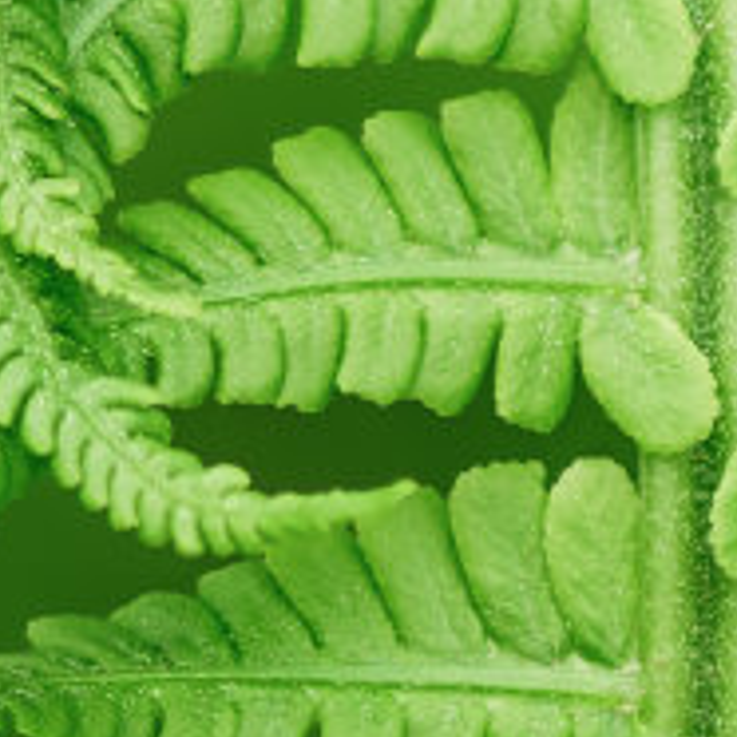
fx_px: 27668
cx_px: 995
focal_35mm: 1149
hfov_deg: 1.5
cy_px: -430
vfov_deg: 1.5
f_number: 4
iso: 100
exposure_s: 1/400
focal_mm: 105
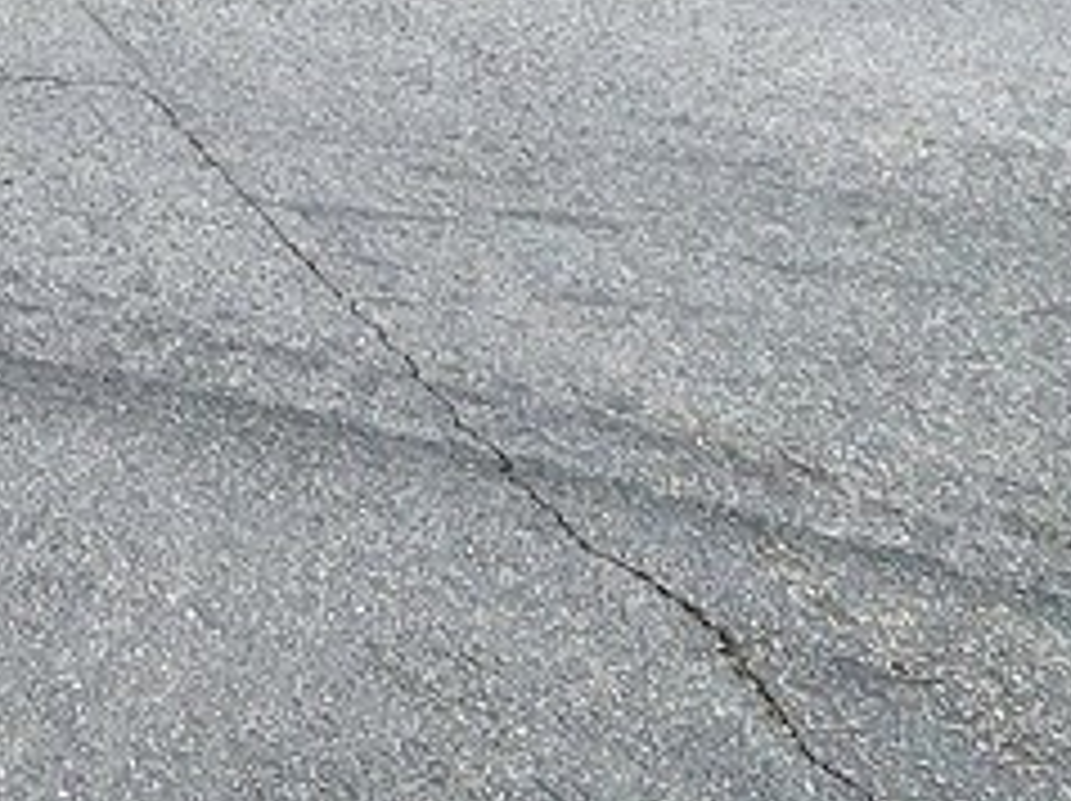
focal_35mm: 56
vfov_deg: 19.2
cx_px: -468
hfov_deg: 26.5
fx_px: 1731
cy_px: -670
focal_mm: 2.2
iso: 50
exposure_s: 1/1429
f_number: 2.2
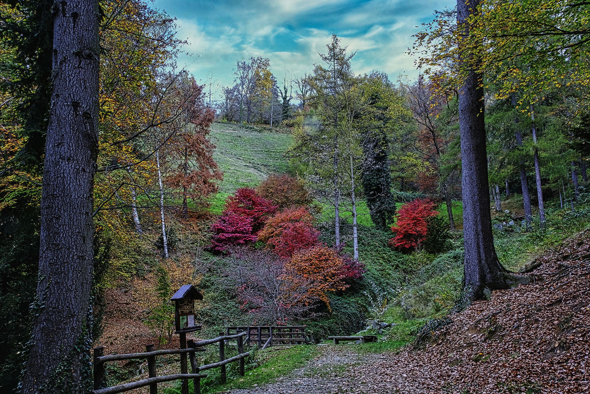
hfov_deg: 58.7
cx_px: 295
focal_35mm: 32
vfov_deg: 41.1
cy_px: 197
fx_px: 524
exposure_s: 1/15
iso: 400
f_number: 16
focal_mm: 21.5
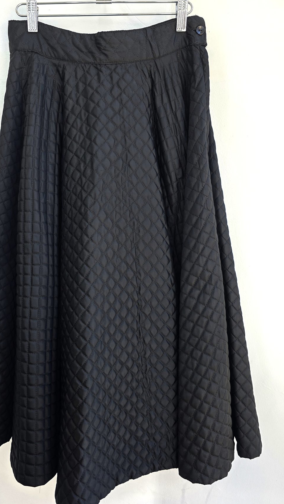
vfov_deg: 67.9
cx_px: 105
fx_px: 375
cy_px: 244
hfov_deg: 41.2
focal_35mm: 28
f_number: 1.7
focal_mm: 6.3
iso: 80
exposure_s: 1/120
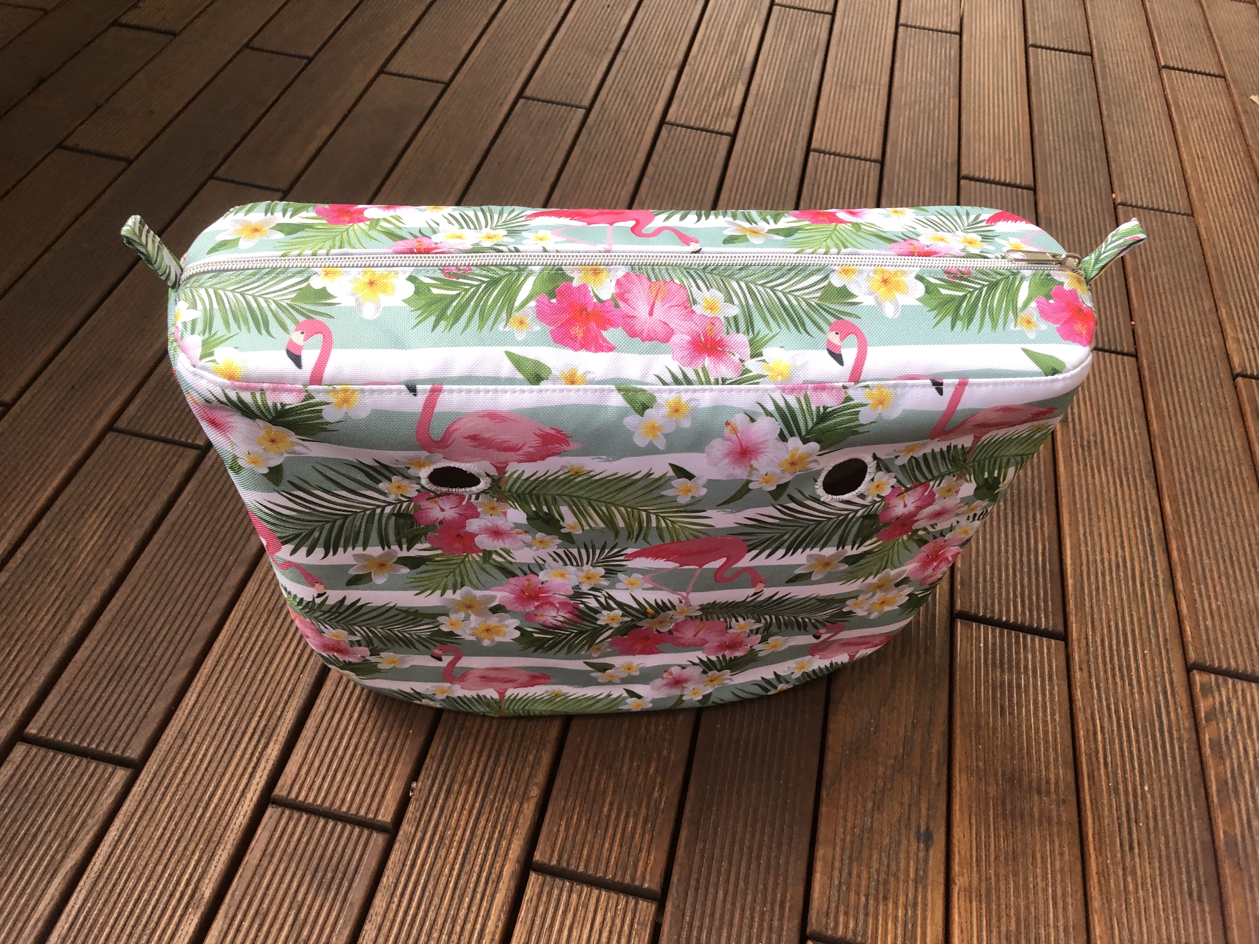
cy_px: 472
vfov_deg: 49.7
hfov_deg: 63.4
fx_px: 1018
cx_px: 630
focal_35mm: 28
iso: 40
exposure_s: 1/17
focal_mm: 4
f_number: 1.8
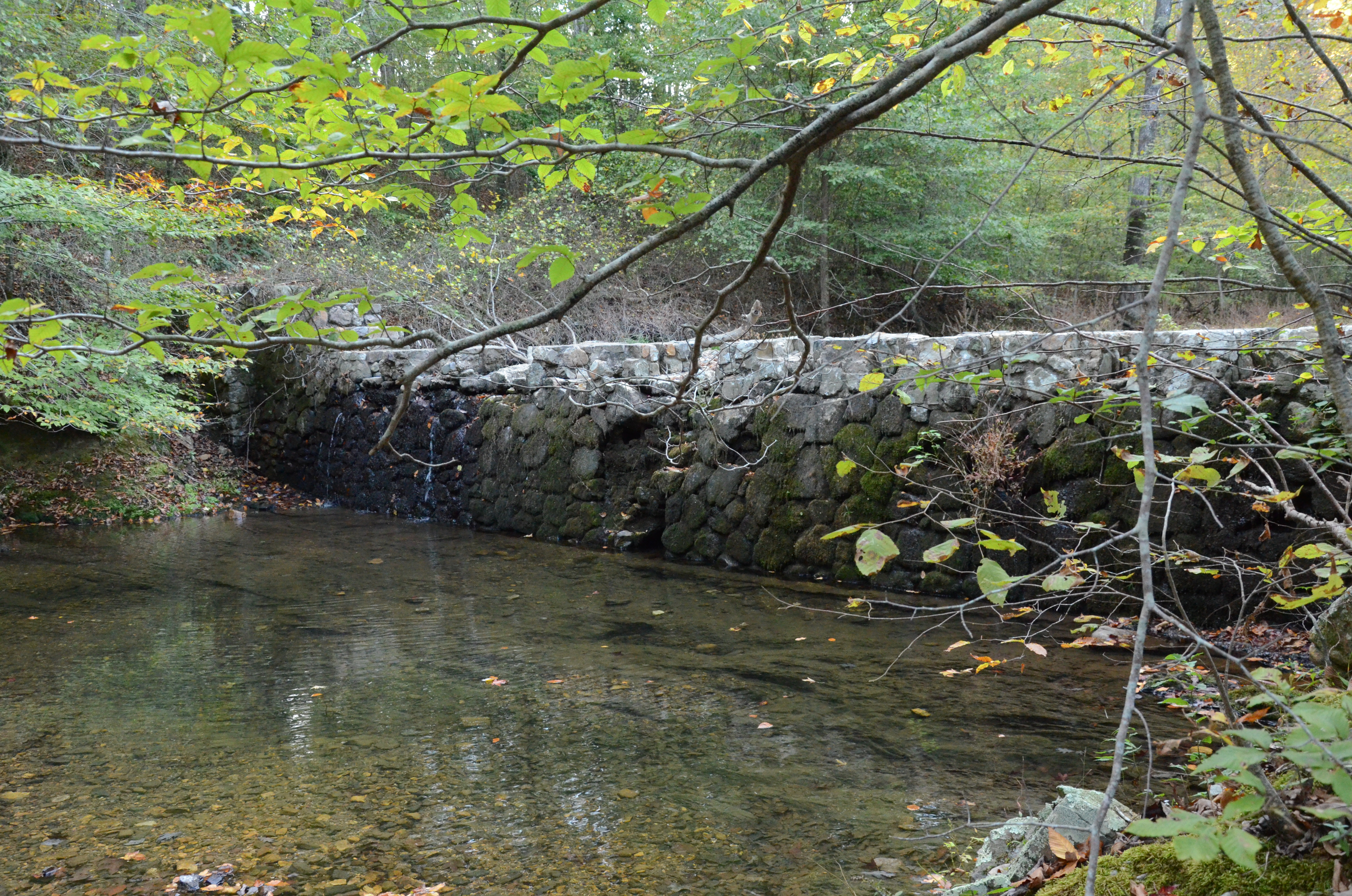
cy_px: 448
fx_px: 1237
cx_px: 676
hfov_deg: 57.3
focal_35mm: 33
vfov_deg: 39.8
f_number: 6.3
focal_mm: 22
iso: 3200
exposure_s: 1/60
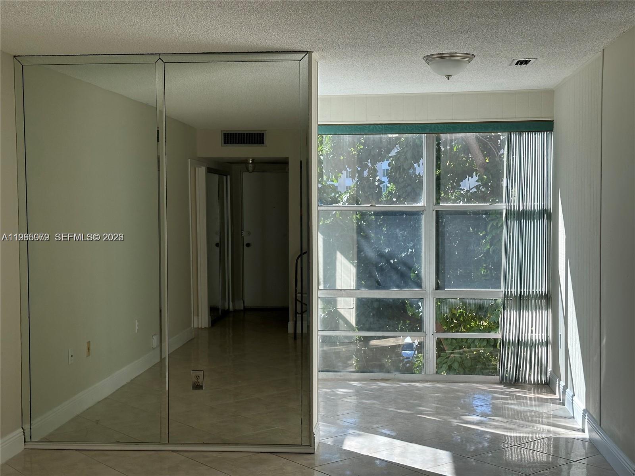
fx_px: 881
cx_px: 318
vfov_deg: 30.3
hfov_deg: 39.7
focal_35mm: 48
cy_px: 238
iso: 64
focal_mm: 6.86
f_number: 1.78
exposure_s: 1/260
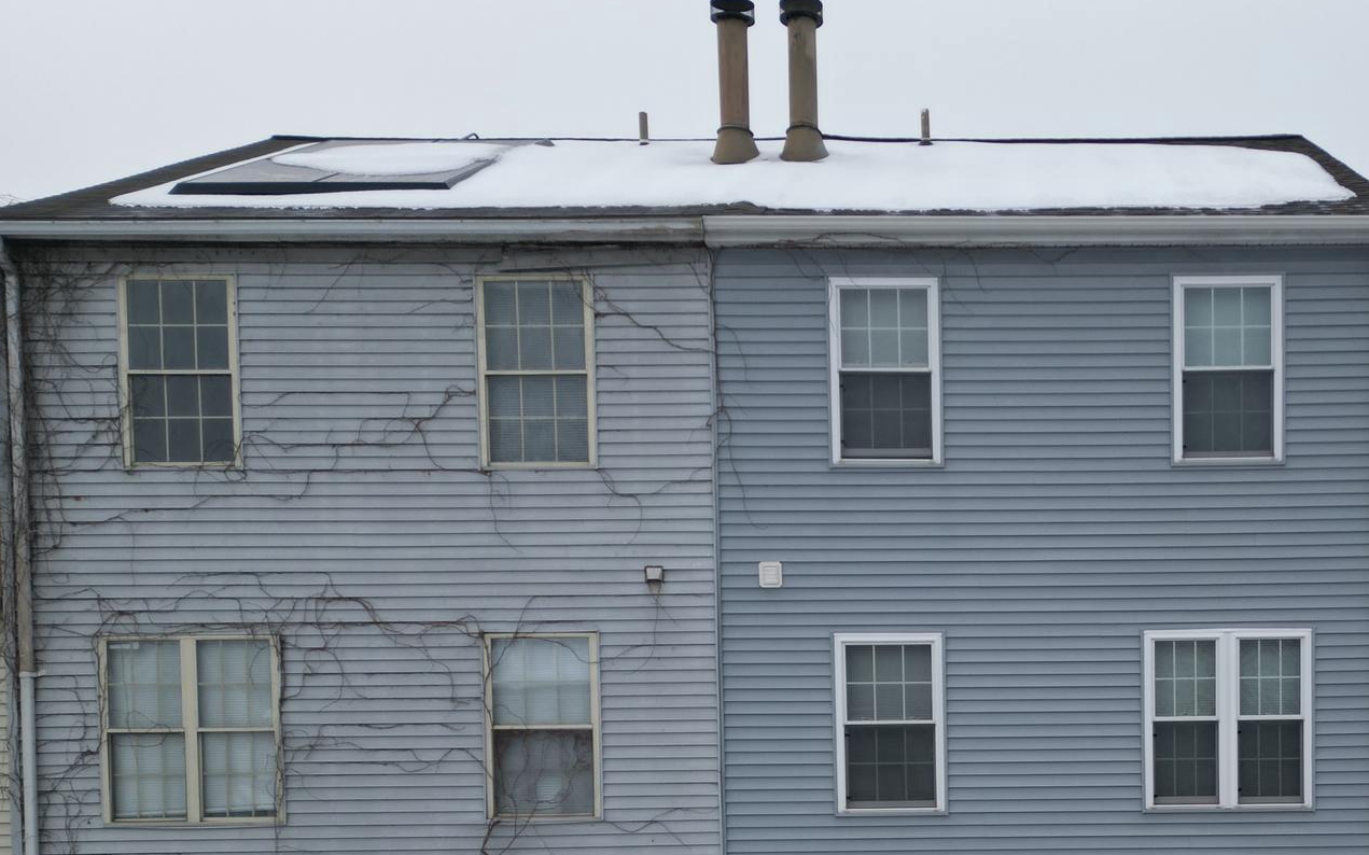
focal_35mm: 41
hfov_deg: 46.4
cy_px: 802
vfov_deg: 29.7
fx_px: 1529
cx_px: 1035
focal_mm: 6.72
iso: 140
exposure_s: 1/3000
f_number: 1.7
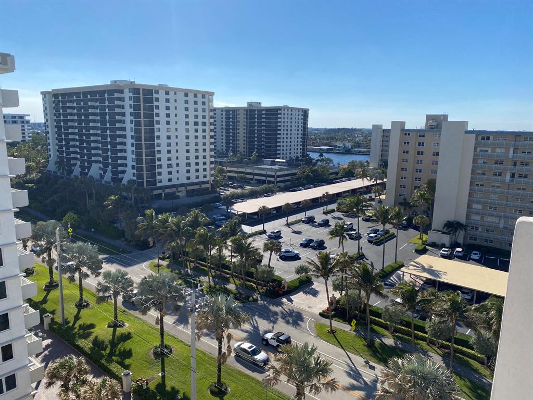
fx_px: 400
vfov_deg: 53.1
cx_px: 266
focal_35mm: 26
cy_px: 200
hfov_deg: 67.3
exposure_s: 1/4608
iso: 32
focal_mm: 4.25
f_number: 1.8
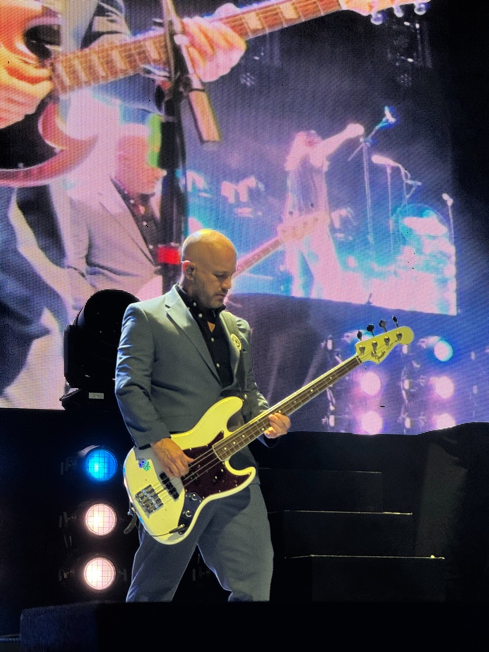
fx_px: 2260
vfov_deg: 16.4
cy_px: 326
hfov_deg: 12.3
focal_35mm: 120
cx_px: 244
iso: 64
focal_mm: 15.66
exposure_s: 1/301
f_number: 2.8
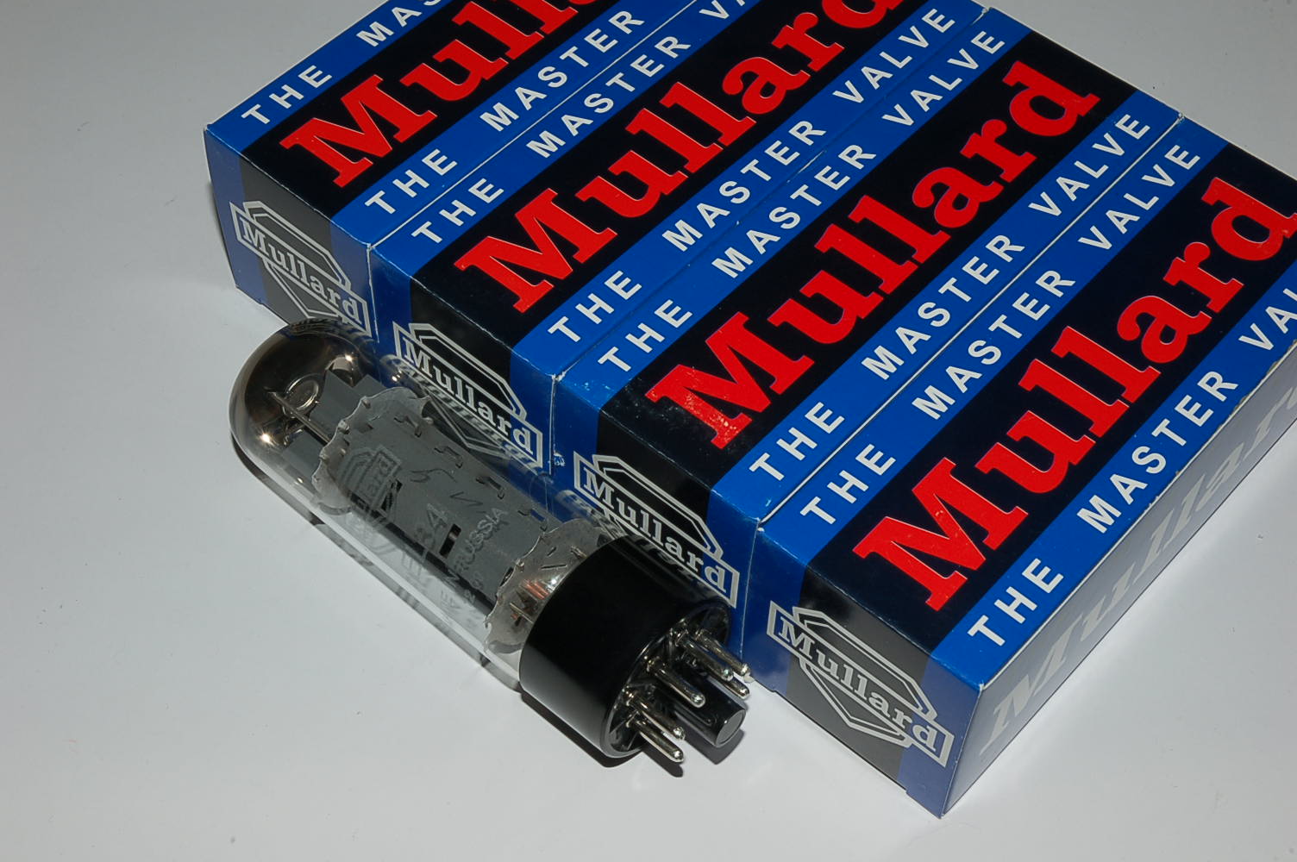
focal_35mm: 60
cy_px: 431
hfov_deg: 33.4
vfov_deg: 22.6
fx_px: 2160
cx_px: 648
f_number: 22
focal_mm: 40
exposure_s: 1/60
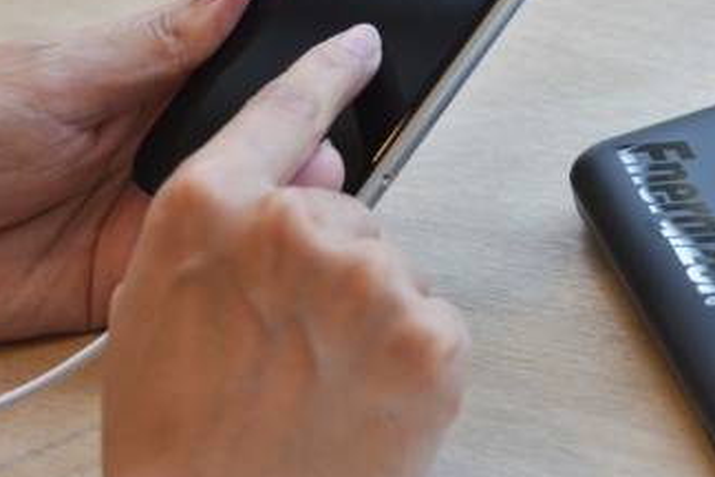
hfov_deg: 9.4
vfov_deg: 6.3
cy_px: 109
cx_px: 647
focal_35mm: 217
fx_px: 4310
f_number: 8
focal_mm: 105
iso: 400
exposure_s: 1/60
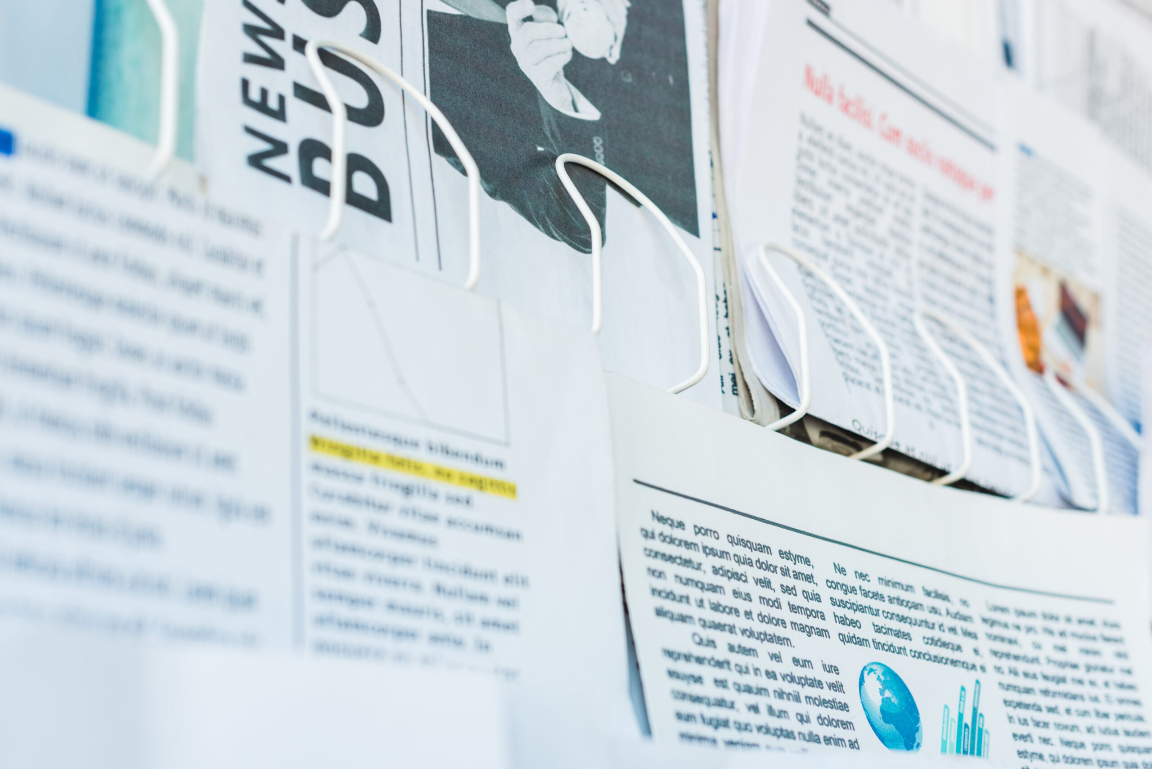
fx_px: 1601
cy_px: 384
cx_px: 576
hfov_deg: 39.6
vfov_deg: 27.0
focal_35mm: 50
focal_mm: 50
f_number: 4
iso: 200
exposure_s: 1/160
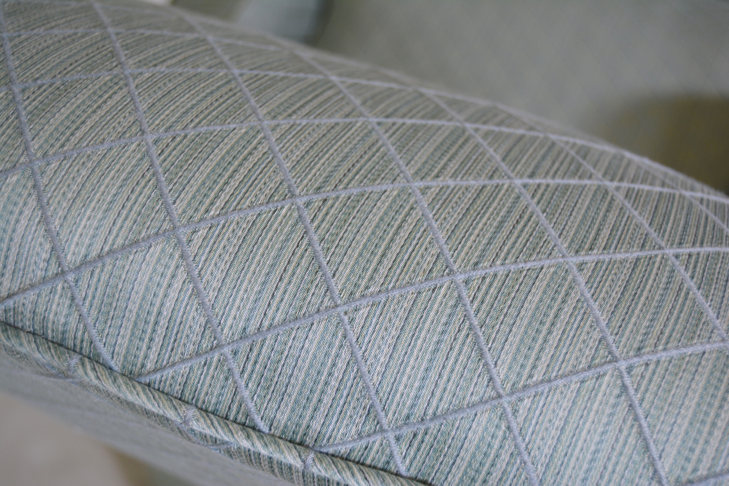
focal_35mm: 48
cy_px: 243
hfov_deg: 41.1
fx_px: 972
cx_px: 364
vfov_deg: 28.1
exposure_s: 1/60
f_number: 4.5
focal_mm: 32
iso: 400
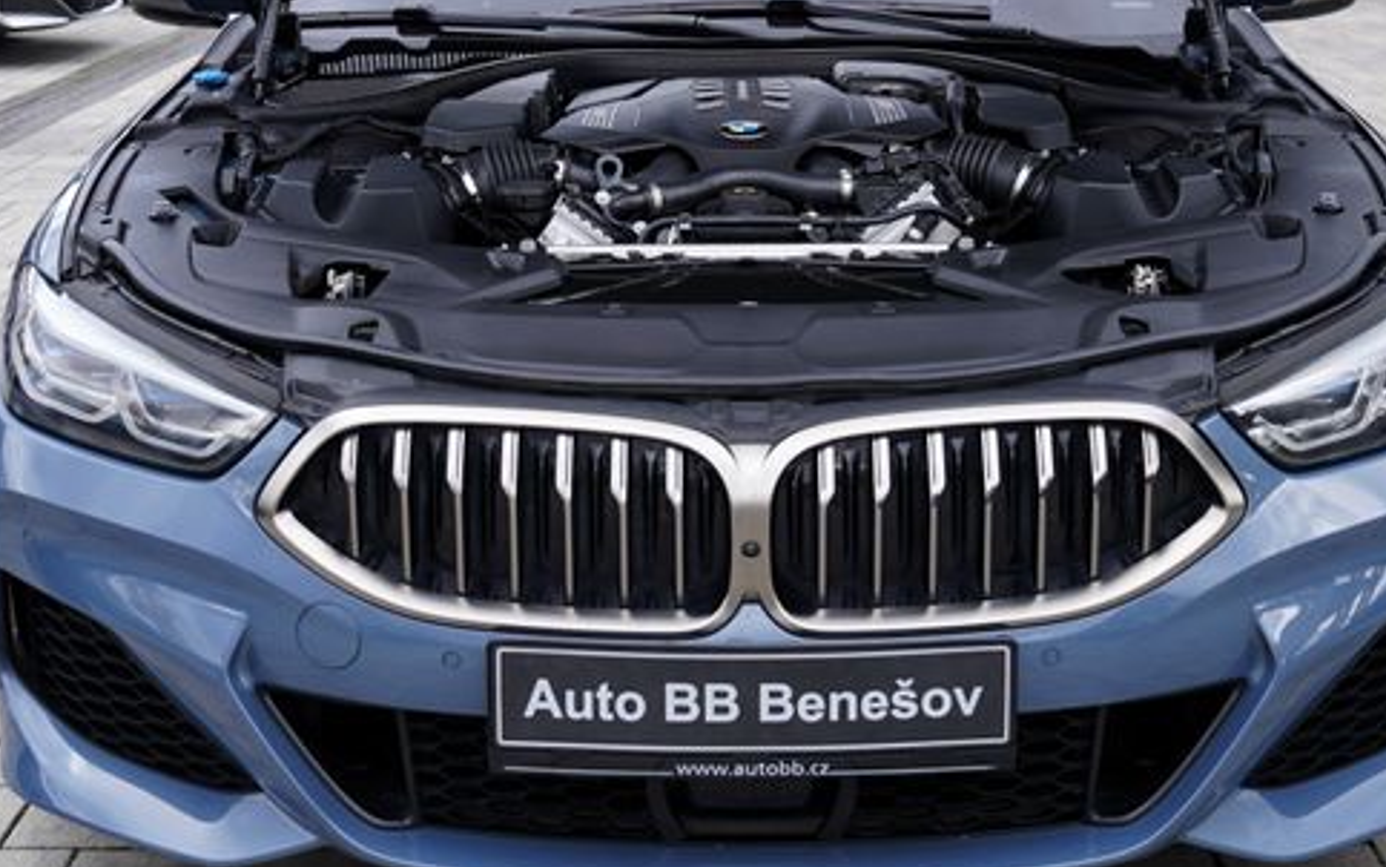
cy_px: 142
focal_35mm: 67
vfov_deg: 19.2
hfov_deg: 30.6
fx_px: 2531
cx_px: 712
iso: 100
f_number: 4
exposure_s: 1/80
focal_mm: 31
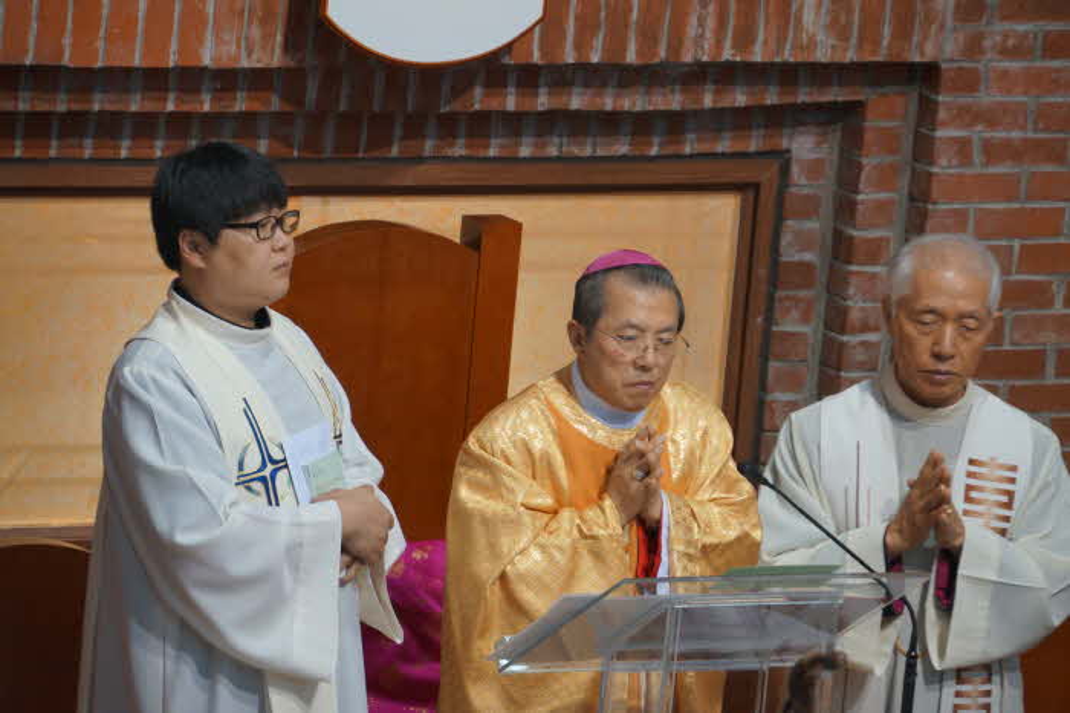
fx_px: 6357
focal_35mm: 214
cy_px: 356
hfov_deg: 9.6
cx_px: 535
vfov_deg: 6.4
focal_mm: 143
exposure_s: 1/15
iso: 400
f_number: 6.3
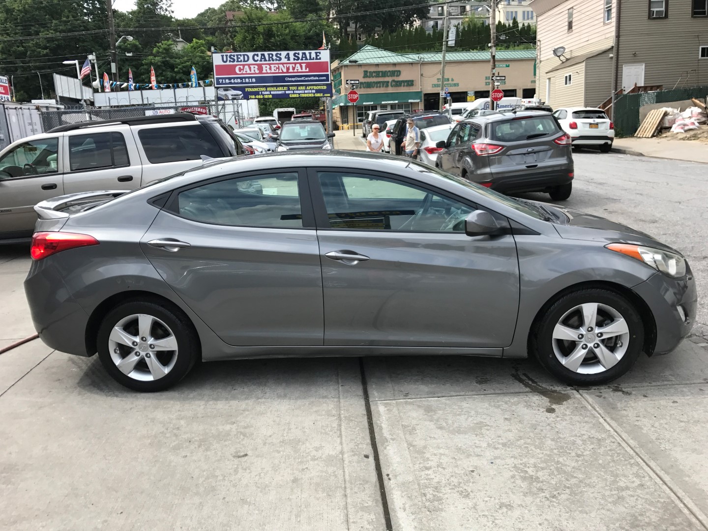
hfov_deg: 63.4
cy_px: 266
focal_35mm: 28
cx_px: 354
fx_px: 573
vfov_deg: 49.7
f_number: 1.8
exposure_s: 1/997
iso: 20
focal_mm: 3.99
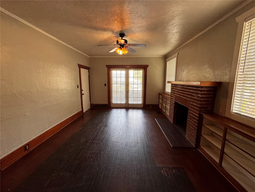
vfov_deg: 85.7
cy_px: 96
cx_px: 128
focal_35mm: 14
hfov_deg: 102.1
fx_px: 103
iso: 200
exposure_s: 1/120
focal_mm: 2.22
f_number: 2.2
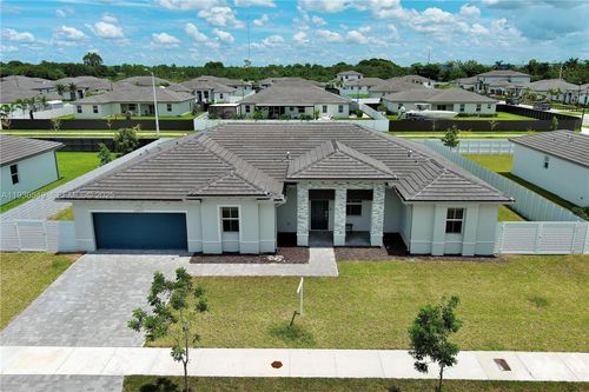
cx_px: 294
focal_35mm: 29
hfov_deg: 63.7
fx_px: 474
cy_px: 196
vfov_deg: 44.9
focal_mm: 10.57
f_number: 2.8
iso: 100
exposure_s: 1/1799
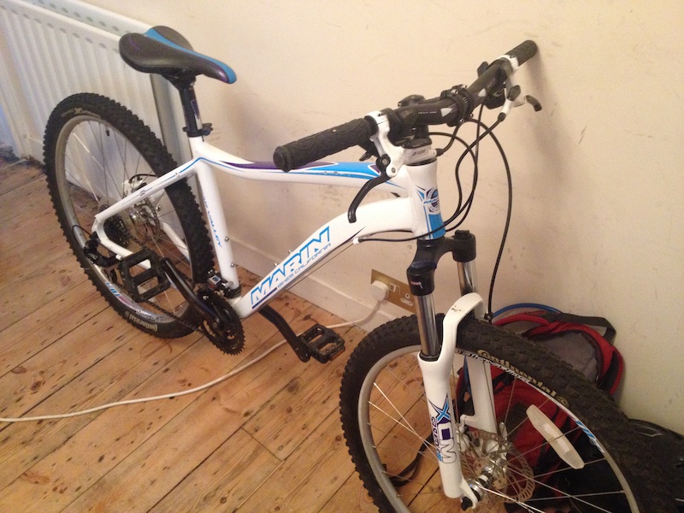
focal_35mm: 35
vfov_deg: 40.7
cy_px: 256
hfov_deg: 52.6
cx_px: 342
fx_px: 692
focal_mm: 4.28
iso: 400
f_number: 2.4
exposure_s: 1/17
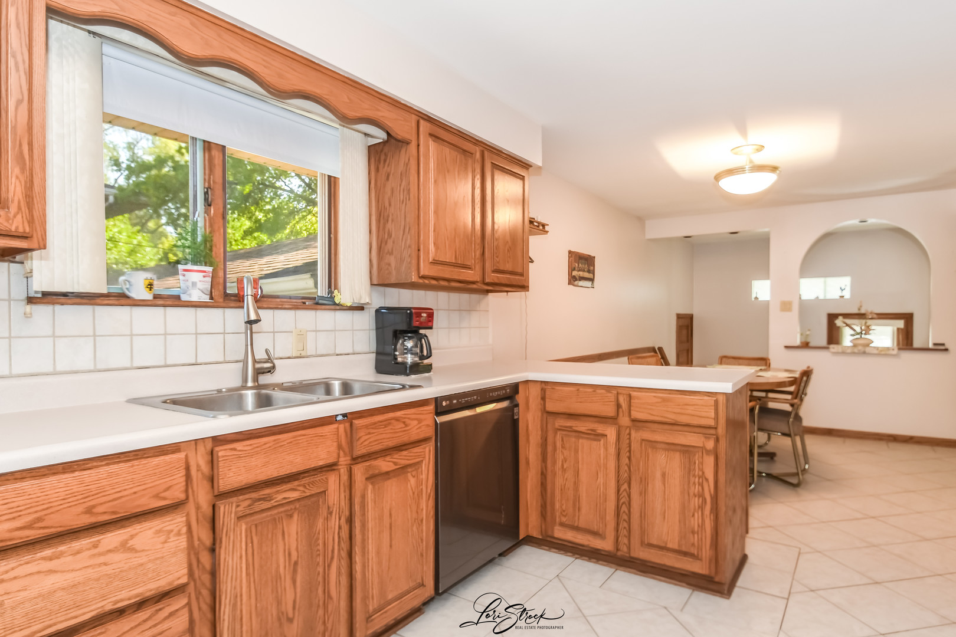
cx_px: 478
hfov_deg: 90.0
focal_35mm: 18
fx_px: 478
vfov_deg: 67.4
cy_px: 318
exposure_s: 1/320
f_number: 8
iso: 400
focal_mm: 12
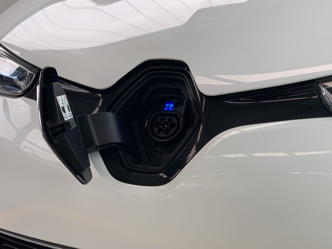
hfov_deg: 29.8
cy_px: 117
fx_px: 623
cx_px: 163
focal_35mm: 65
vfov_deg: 22.6
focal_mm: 6
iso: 32
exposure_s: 1/122
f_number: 2.4
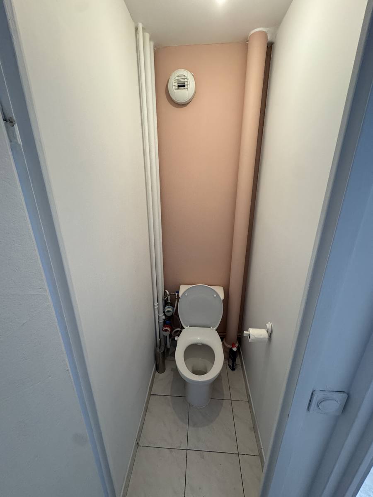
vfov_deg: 102.1
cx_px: 186
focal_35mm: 14
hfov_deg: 85.7
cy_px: 248
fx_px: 201
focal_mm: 2.22
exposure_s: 1/100
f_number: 2.2
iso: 200
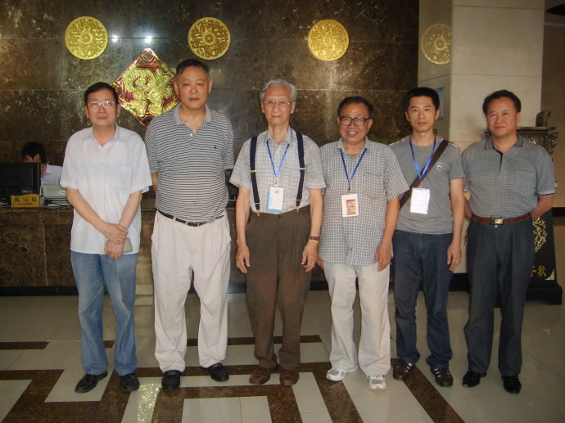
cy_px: 212
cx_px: 282
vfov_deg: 40.7
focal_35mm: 35
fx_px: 571
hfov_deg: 52.6
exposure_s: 1/45
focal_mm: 5.8
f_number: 2.8
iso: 100
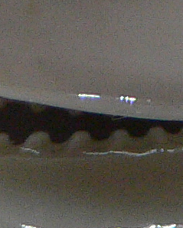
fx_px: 1562
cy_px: -90
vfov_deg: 8.2
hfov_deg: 6.7
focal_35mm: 231
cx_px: 161
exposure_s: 1/60
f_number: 2.8
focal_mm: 4.6
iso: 200
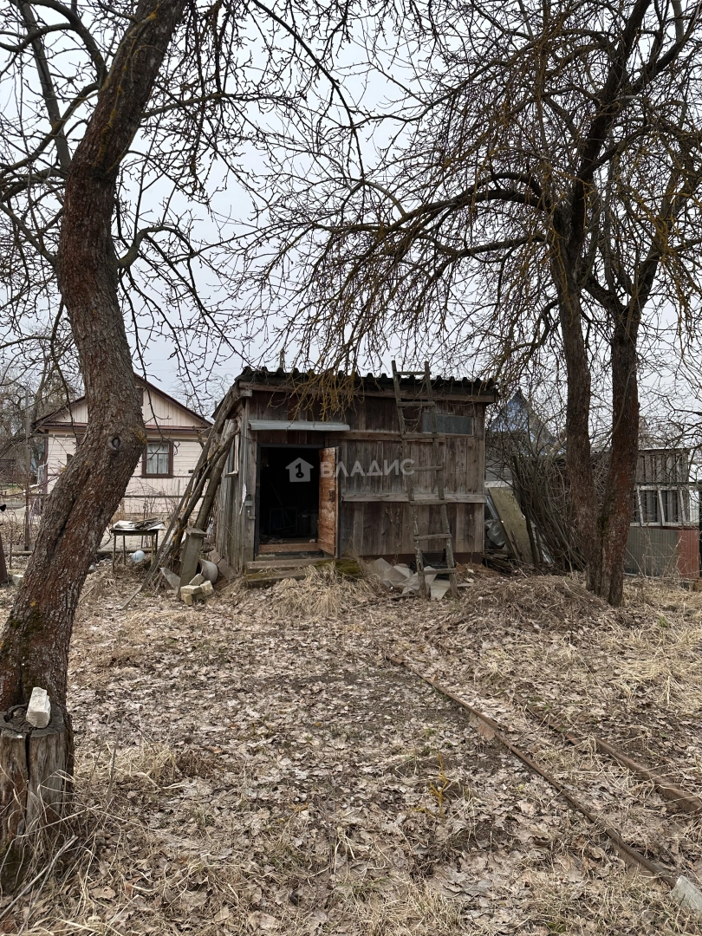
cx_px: 351
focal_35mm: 24
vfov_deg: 71.6
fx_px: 649
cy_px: 468
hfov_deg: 56.8
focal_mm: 6.86
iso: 80
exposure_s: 1/361
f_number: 1.78
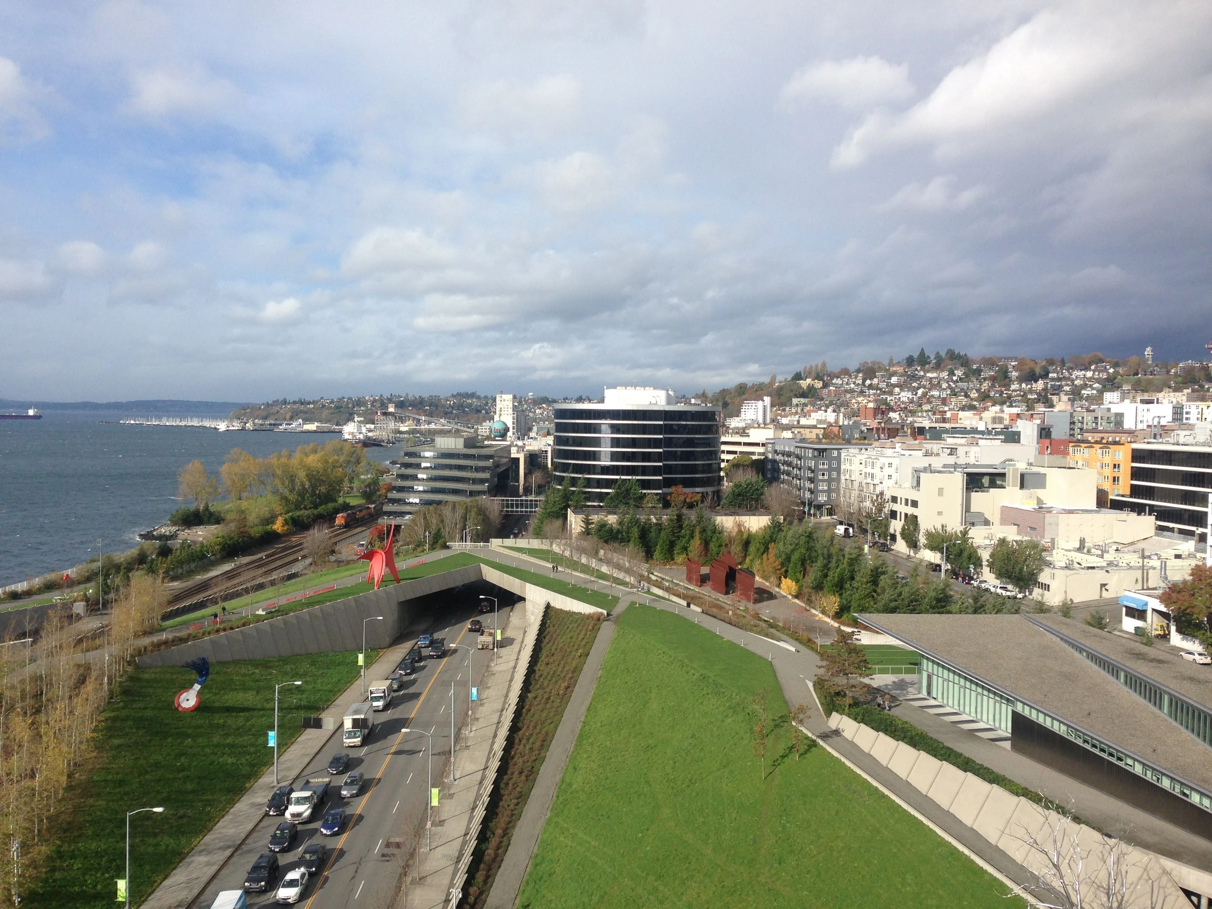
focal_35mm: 33
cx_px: 606
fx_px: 1155
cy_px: 454
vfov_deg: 42.9
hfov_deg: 55.4
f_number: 2.4
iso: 50
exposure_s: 1/2088
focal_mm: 4.12
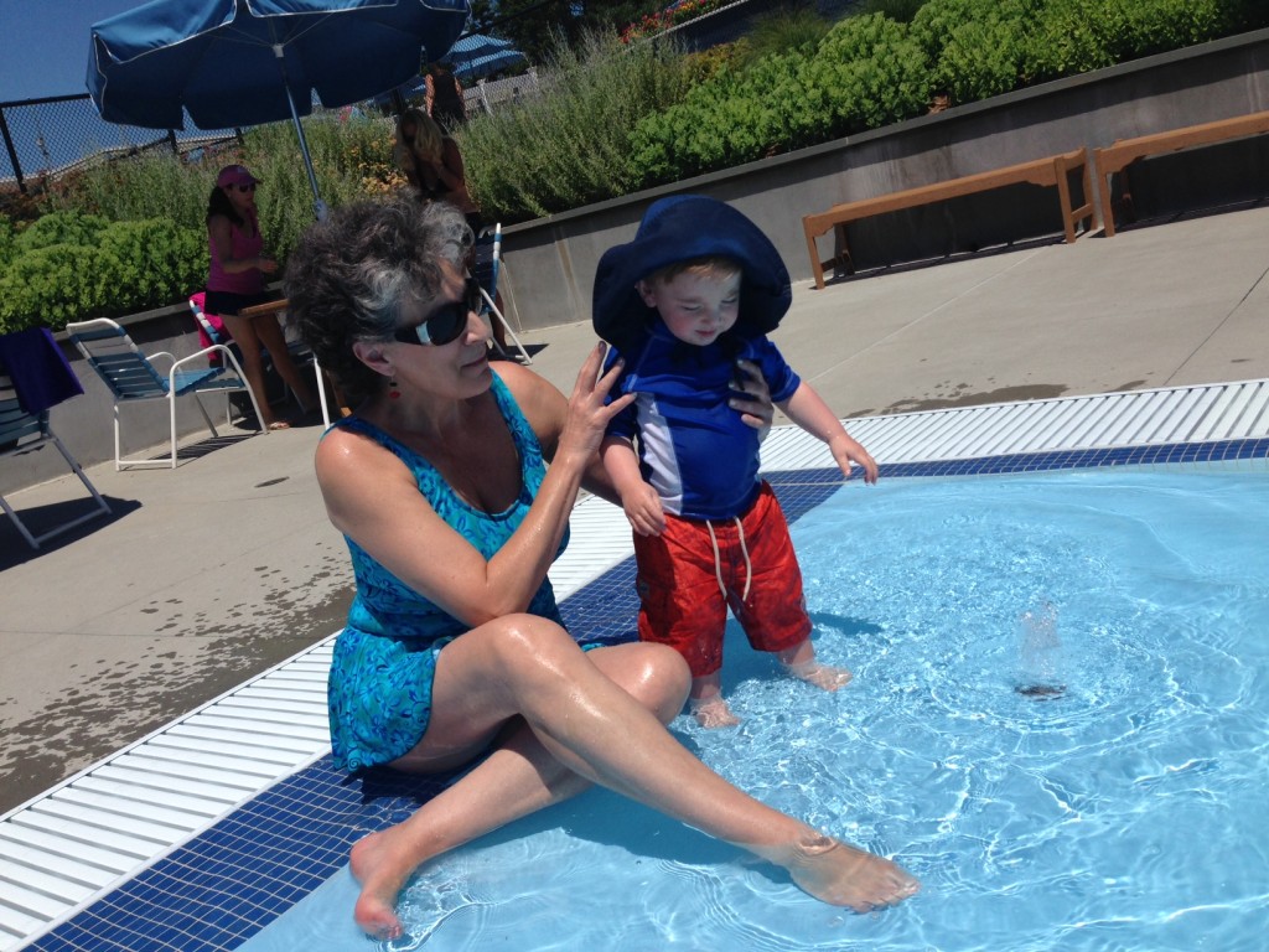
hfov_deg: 55.4
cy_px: 476
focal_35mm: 33
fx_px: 1210
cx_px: 634
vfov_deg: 42.9
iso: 50
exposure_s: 1/3876
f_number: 2.4
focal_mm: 4.12
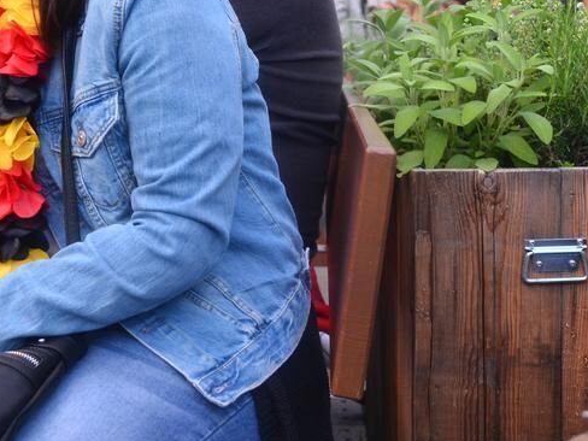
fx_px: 1002
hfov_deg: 32.4
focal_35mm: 59
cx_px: 189
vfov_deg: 24.3
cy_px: 72
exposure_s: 1/60
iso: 800
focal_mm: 20
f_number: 3.5
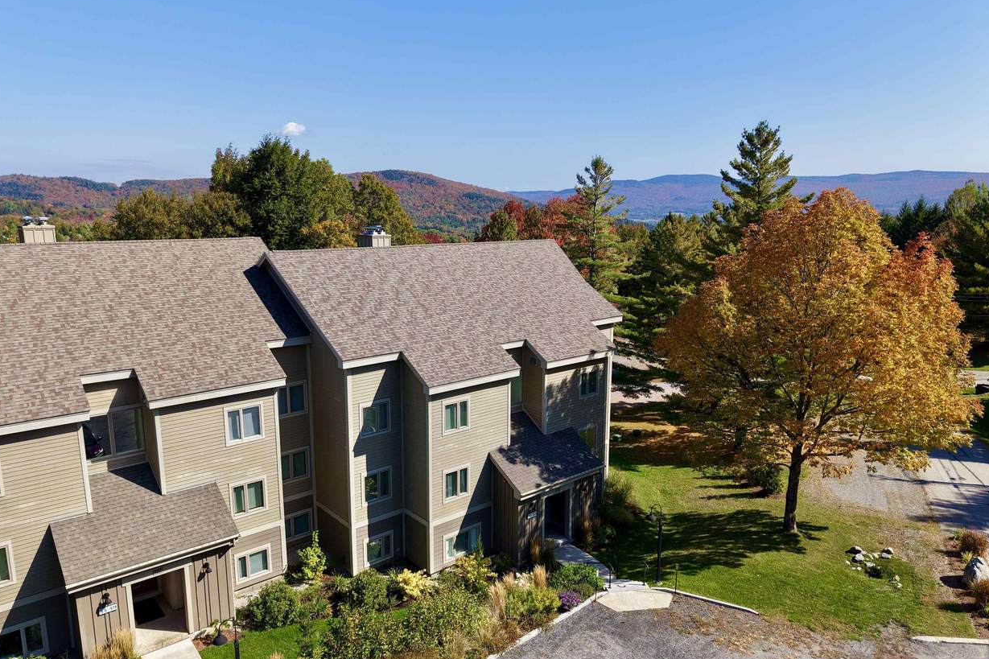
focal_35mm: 26
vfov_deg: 49.5
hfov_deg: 69.4
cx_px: 477
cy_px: 342
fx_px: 714
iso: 120
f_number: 1.8
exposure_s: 1/90
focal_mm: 8.67
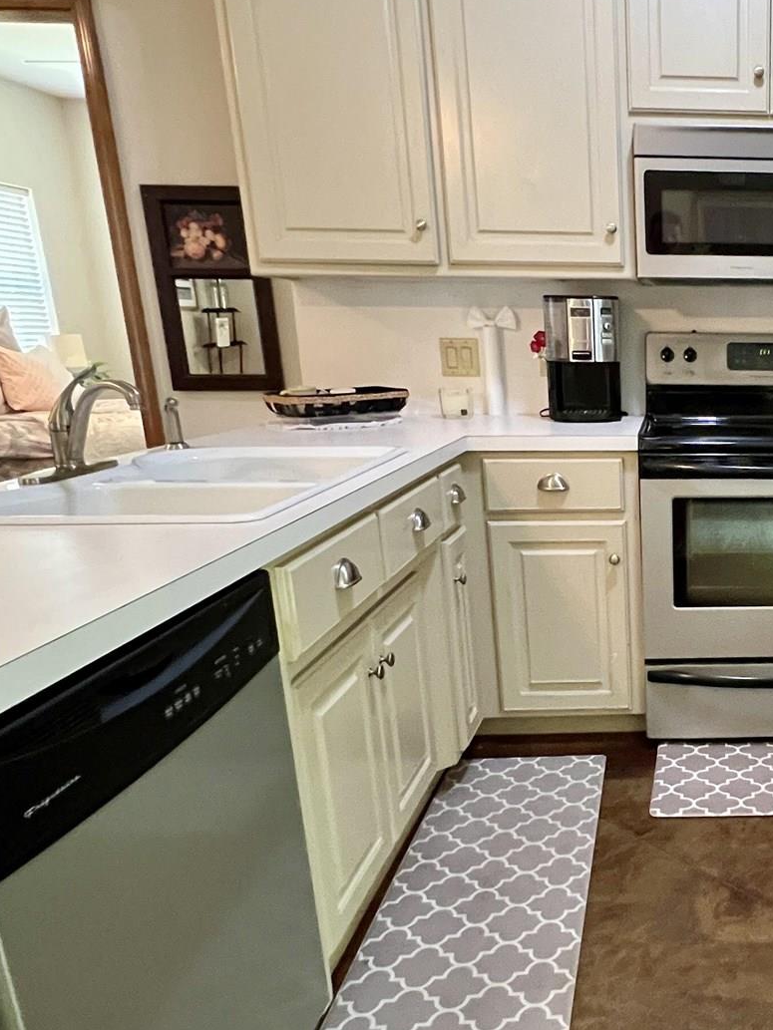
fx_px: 863
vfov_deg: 61.4
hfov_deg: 42.2
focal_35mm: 29
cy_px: 592
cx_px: 762
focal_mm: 1.57
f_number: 1.8
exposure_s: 1/40
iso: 800
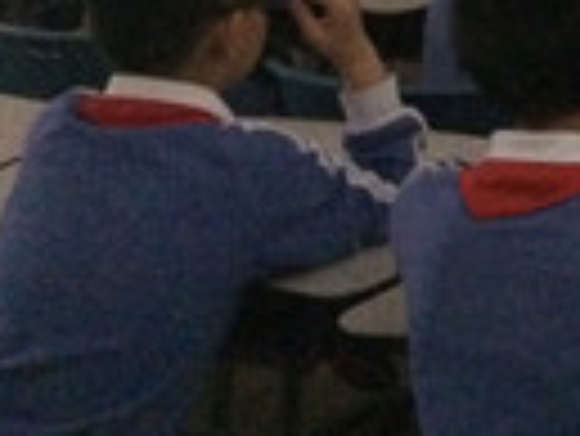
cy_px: -389
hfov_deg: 15.5
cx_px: 989
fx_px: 1878
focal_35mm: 112
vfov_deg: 12.0
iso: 1000
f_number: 2.2
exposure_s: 1/17
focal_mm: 4.15
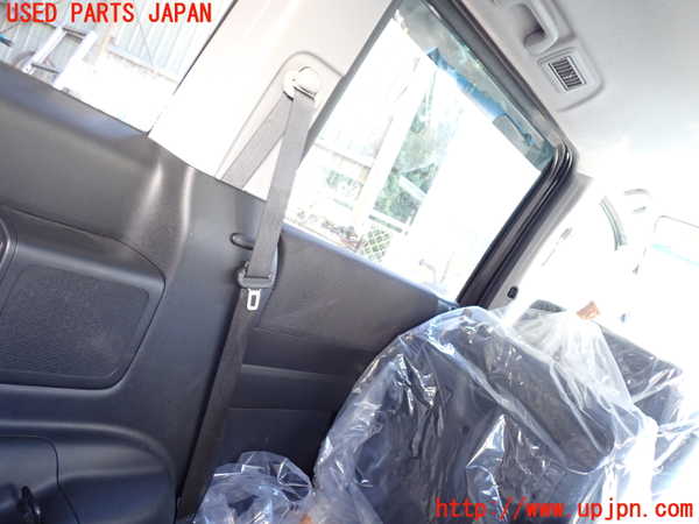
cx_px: 350
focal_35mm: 30
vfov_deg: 46.8
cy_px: 262
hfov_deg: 60.0
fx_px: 606
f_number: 2.3
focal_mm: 5.4
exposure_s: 1/30
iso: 320
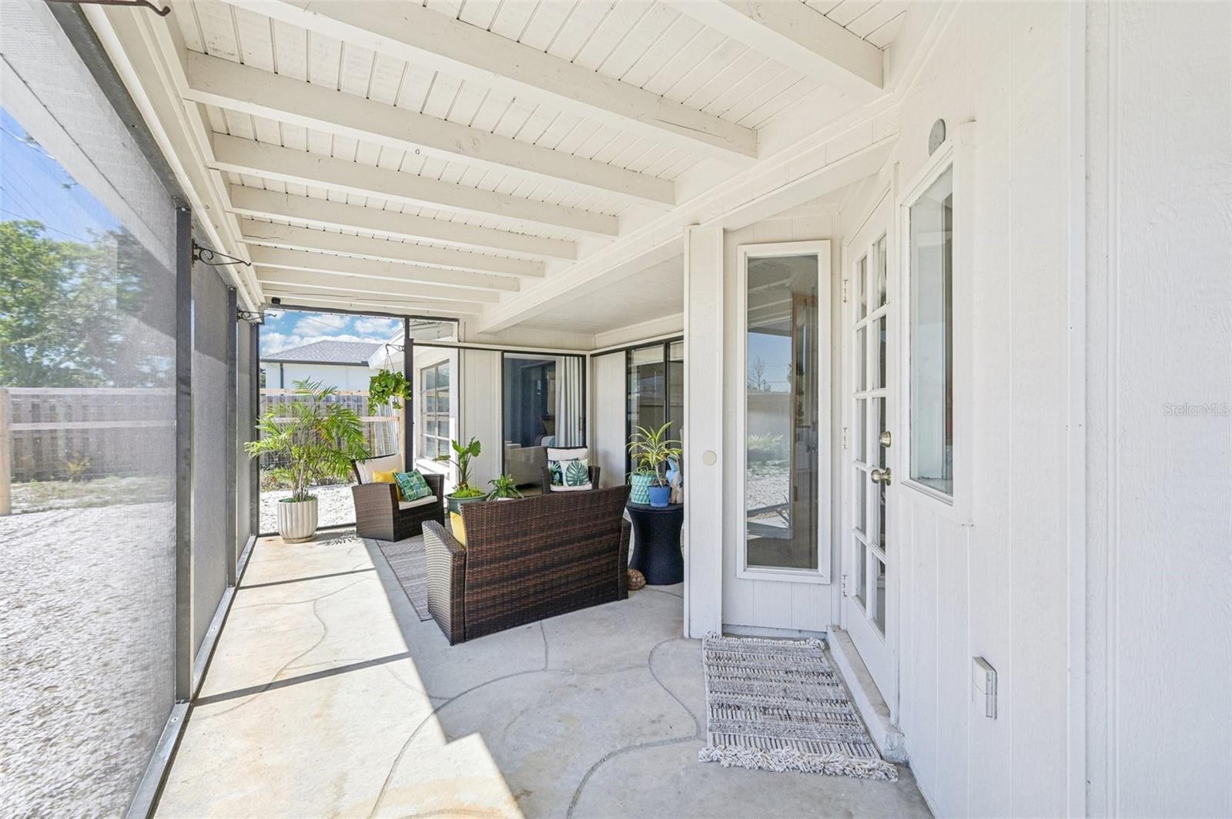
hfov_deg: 104.3
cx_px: 616
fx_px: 479
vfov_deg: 81.1
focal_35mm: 14
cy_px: 410
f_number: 8
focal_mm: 14
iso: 400
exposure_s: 1/400
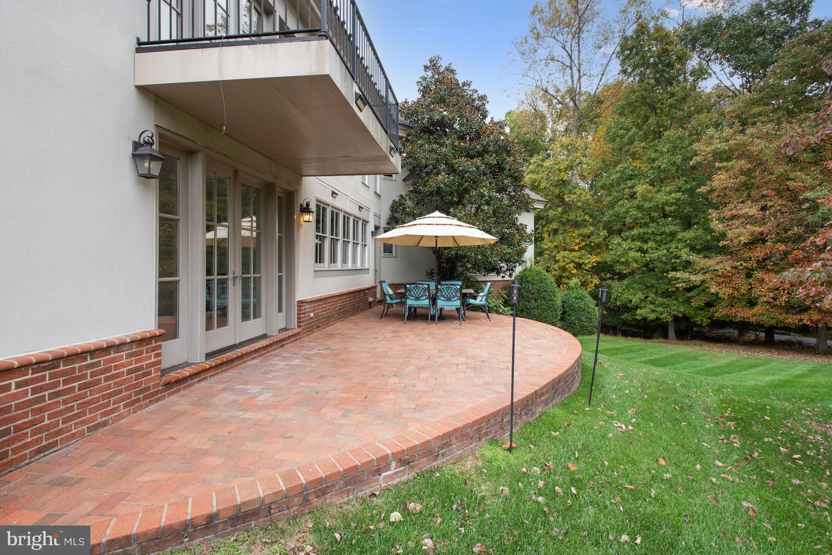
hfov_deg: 93.3
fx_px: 393
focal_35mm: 17
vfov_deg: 70.4
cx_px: 416
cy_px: 278
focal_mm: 17
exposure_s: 1/100
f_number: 8
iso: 200
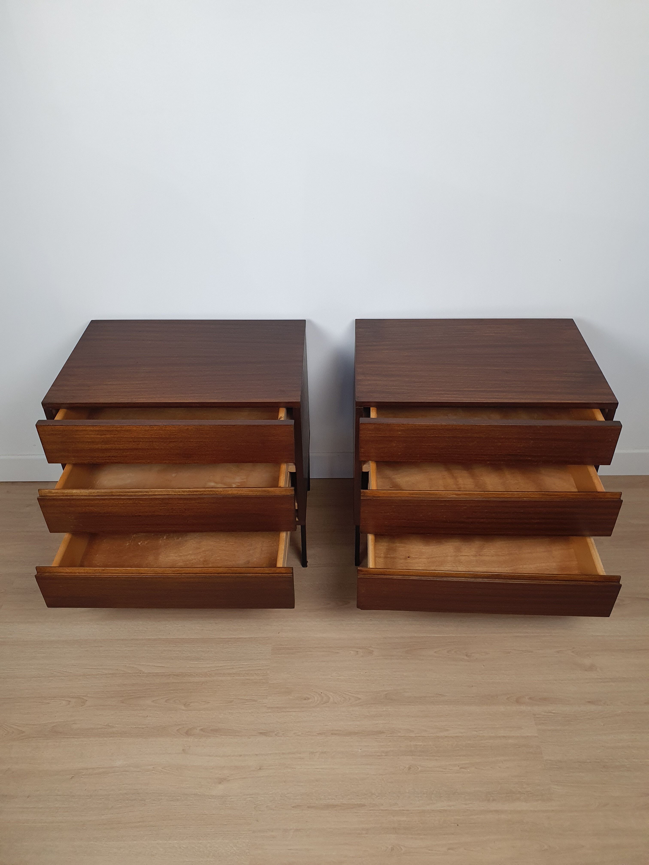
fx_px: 650
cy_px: 432
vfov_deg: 67.3
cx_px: 324
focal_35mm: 26
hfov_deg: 53.1
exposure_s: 1/100
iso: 160
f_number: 2.4
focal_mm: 4.32
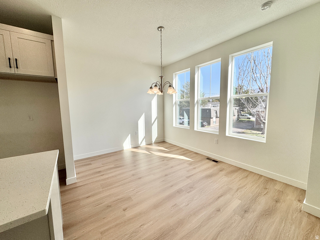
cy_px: 120
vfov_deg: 85.7
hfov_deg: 102.1
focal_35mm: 14
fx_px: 129
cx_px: 160
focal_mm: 2.22
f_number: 2.2
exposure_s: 1/787
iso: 40
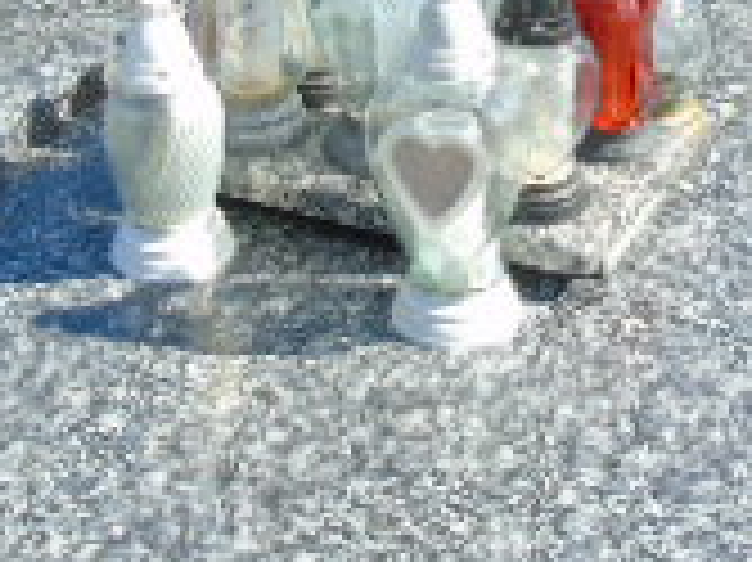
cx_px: 540
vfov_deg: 15.1
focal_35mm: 96
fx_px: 2084
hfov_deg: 20.3
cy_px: -9
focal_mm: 4.4
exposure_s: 1/400
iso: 80
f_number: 3.4
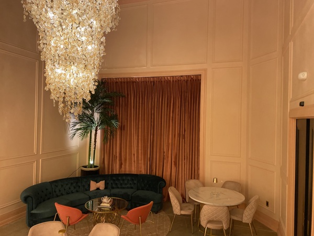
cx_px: 157
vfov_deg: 53.1
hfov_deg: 67.3
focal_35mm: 26
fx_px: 236
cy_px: 118
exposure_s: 1/60
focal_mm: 4.25
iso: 400
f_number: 1.8
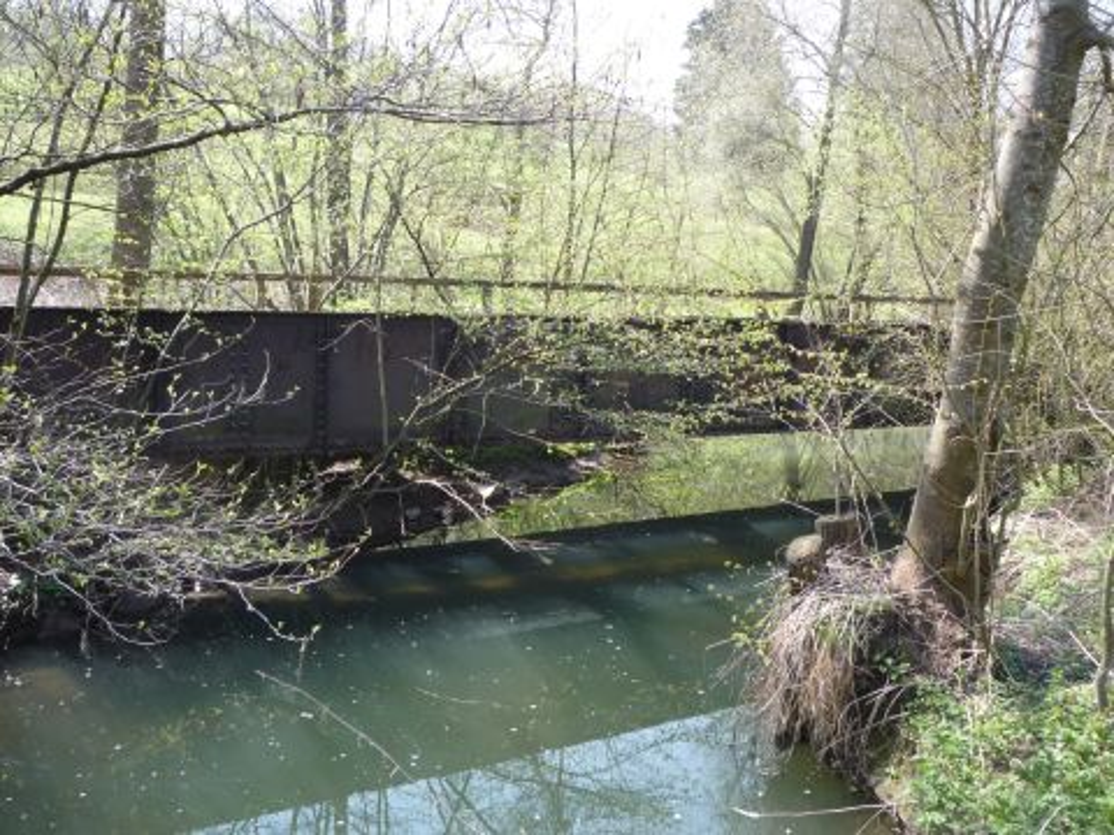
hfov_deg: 56.8
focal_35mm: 32
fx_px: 1030
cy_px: 418
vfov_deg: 44.2
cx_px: 557
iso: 100
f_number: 4
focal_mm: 5.2
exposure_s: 1/100
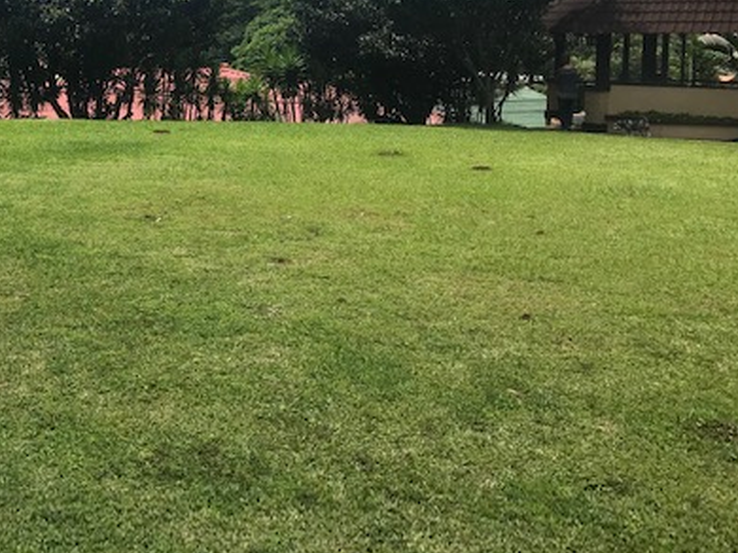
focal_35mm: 46
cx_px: 159
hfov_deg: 39.8
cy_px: 108
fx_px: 980
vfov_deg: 30.7
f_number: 1.8
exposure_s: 1/3300
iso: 20
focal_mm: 3.99
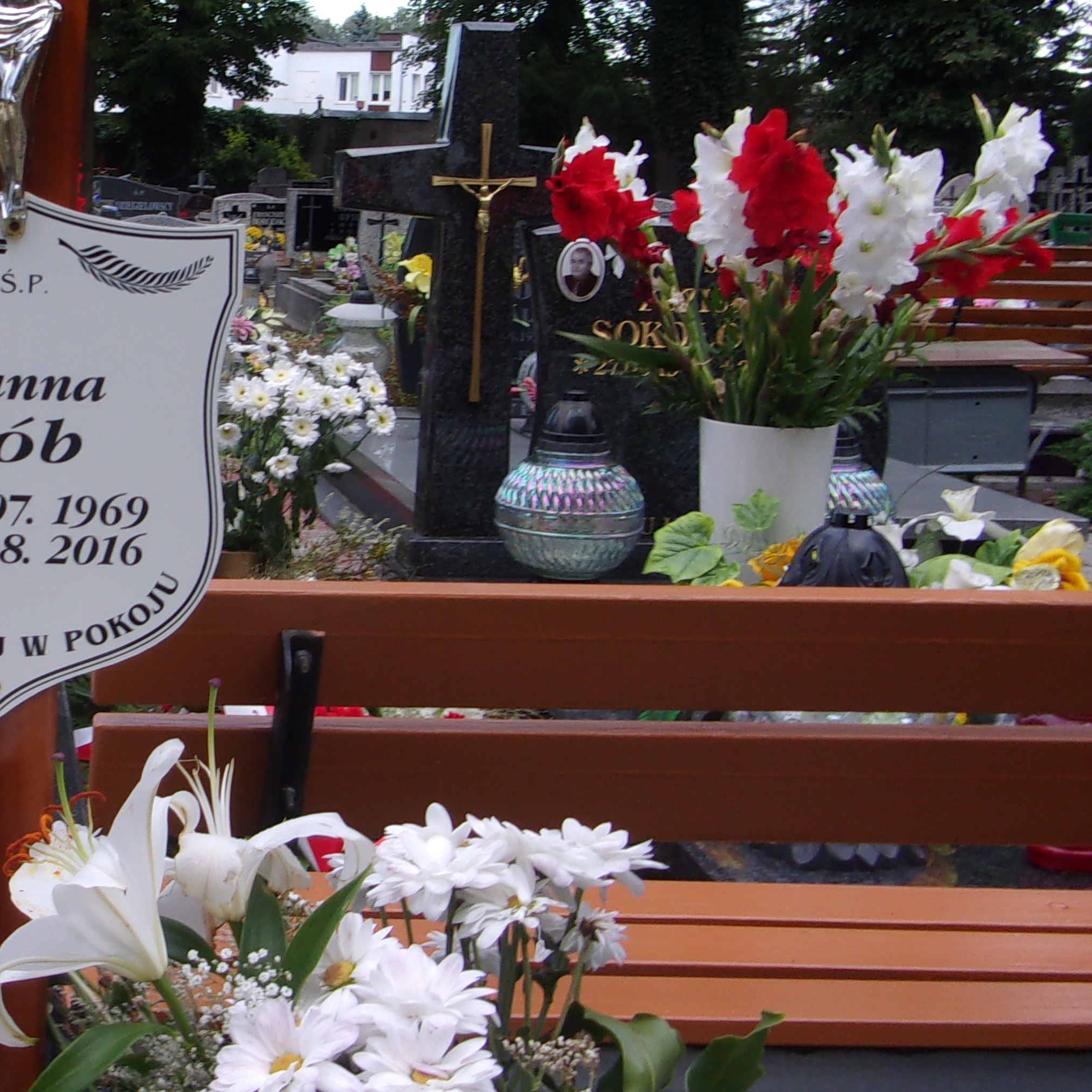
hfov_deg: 28.7
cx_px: 5
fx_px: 1999
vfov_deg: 30.5
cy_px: 435
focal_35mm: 56
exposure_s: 1/56
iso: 80
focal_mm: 5.1
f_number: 3.9
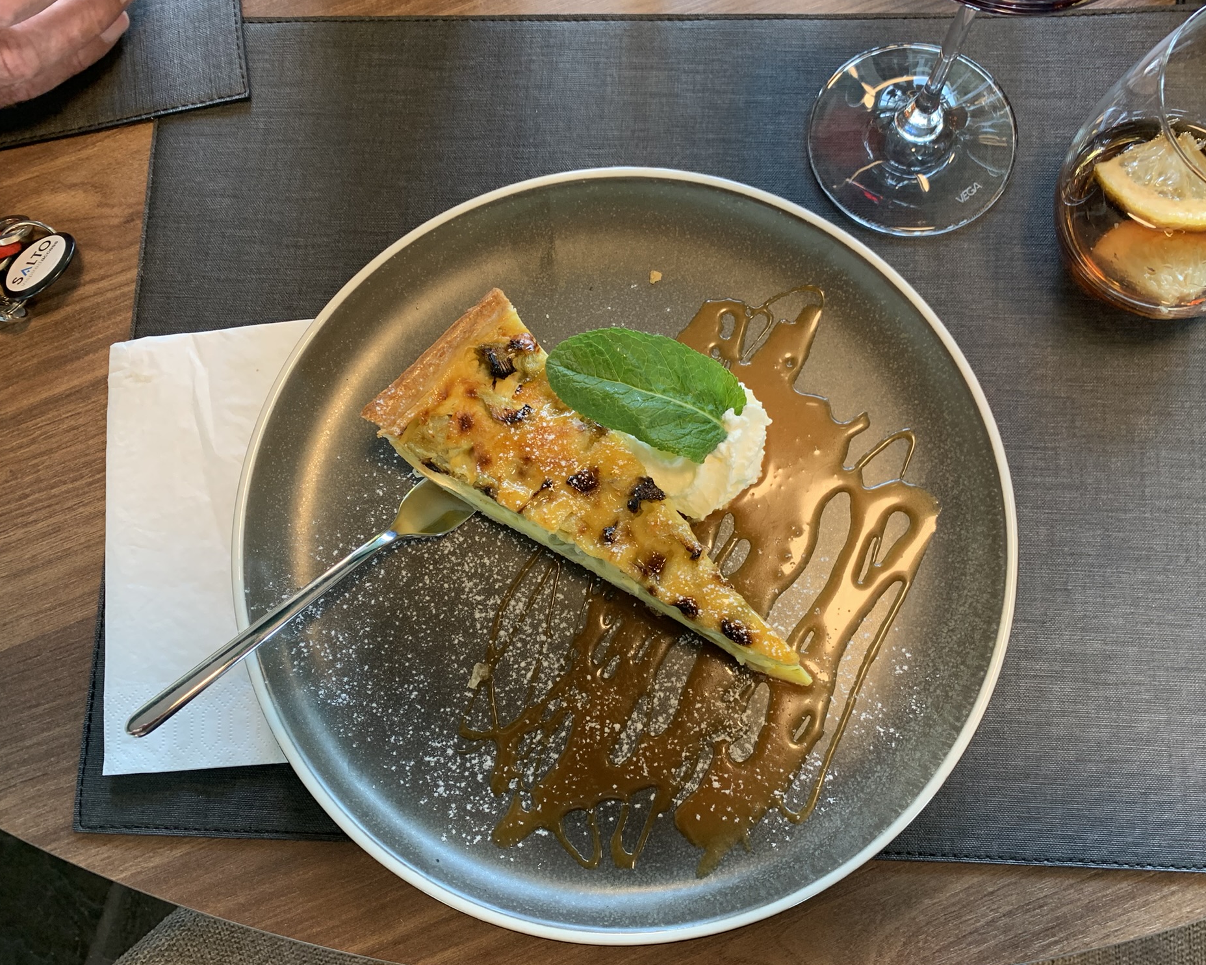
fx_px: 999
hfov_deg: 62.2
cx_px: 604
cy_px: 483
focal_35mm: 28
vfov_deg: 51.5
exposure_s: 1/61
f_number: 1.8
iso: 100
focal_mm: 4.25
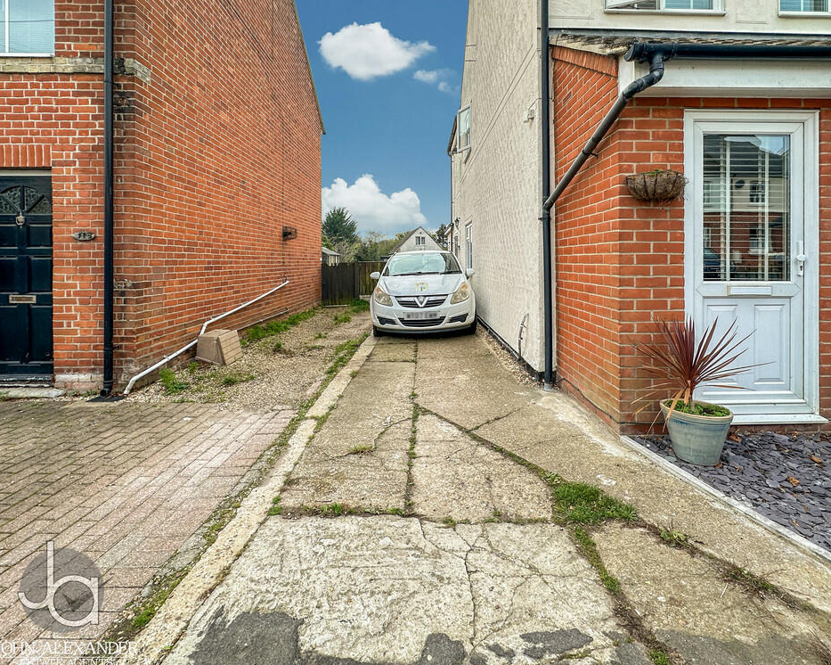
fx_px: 369
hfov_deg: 96.7
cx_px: 444
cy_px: 327
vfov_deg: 84.0
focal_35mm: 15
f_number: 2.2
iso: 40
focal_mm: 2.22
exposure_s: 1/320
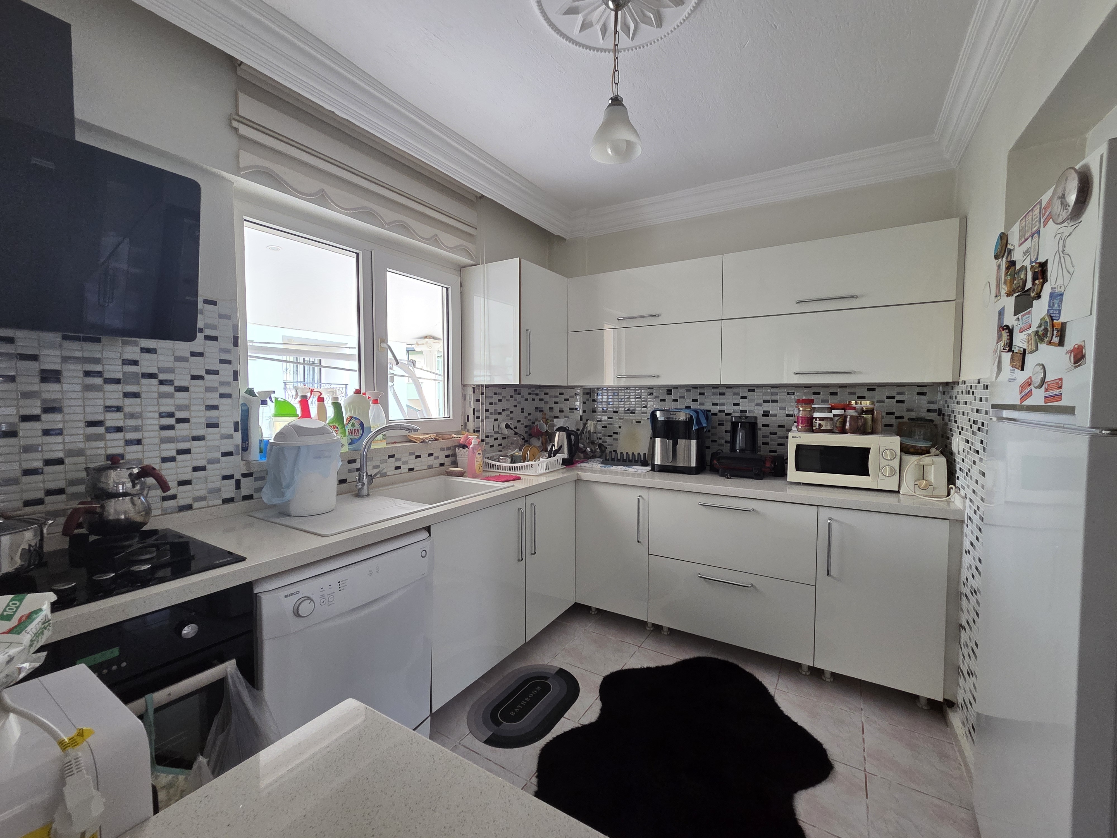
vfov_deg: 89.9
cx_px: 558
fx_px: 419
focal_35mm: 13
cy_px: 419
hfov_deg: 106.2
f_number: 2.2
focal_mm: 2.2
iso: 320
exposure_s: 1/50
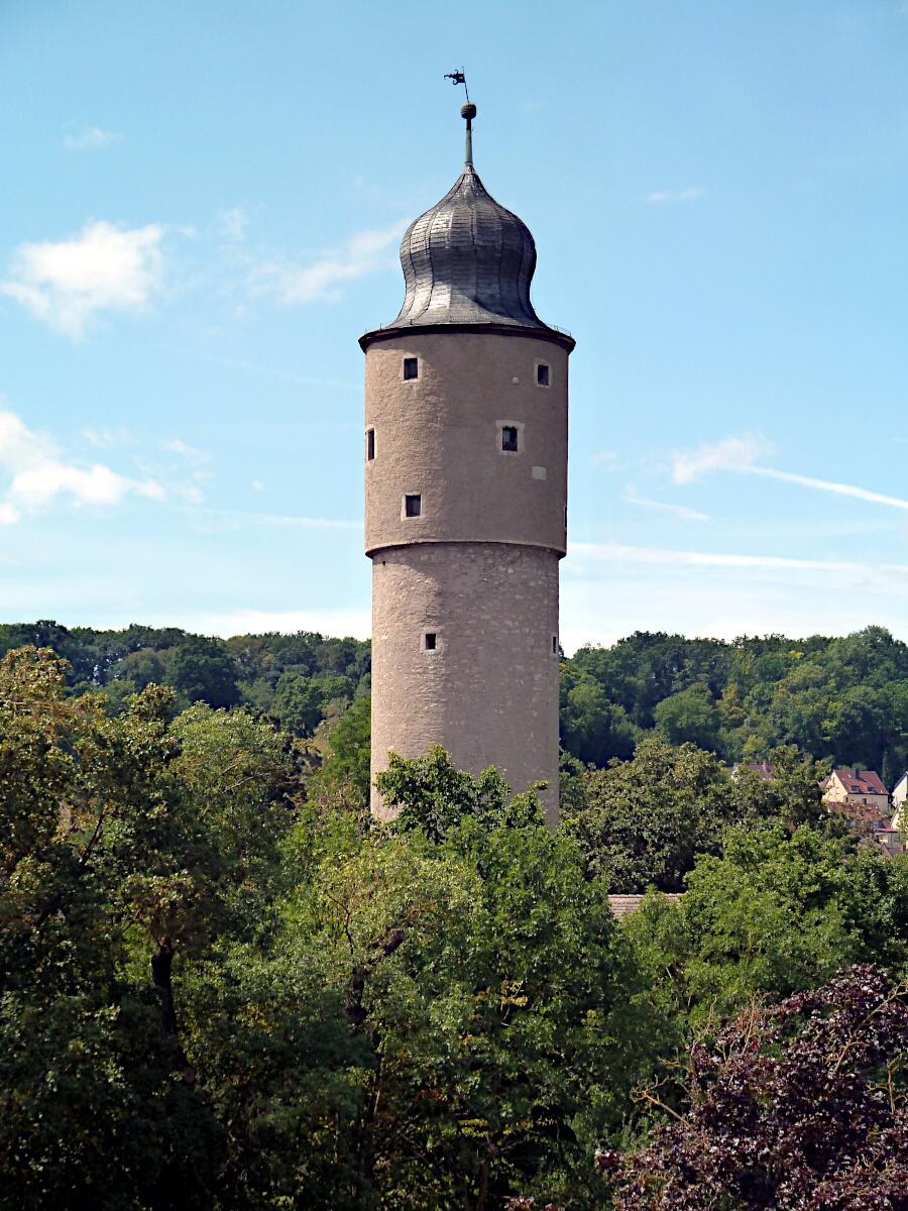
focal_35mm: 104
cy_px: 606
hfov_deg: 14.2
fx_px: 3637
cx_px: 454
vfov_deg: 18.9
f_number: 5
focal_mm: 17
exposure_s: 1/500
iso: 125
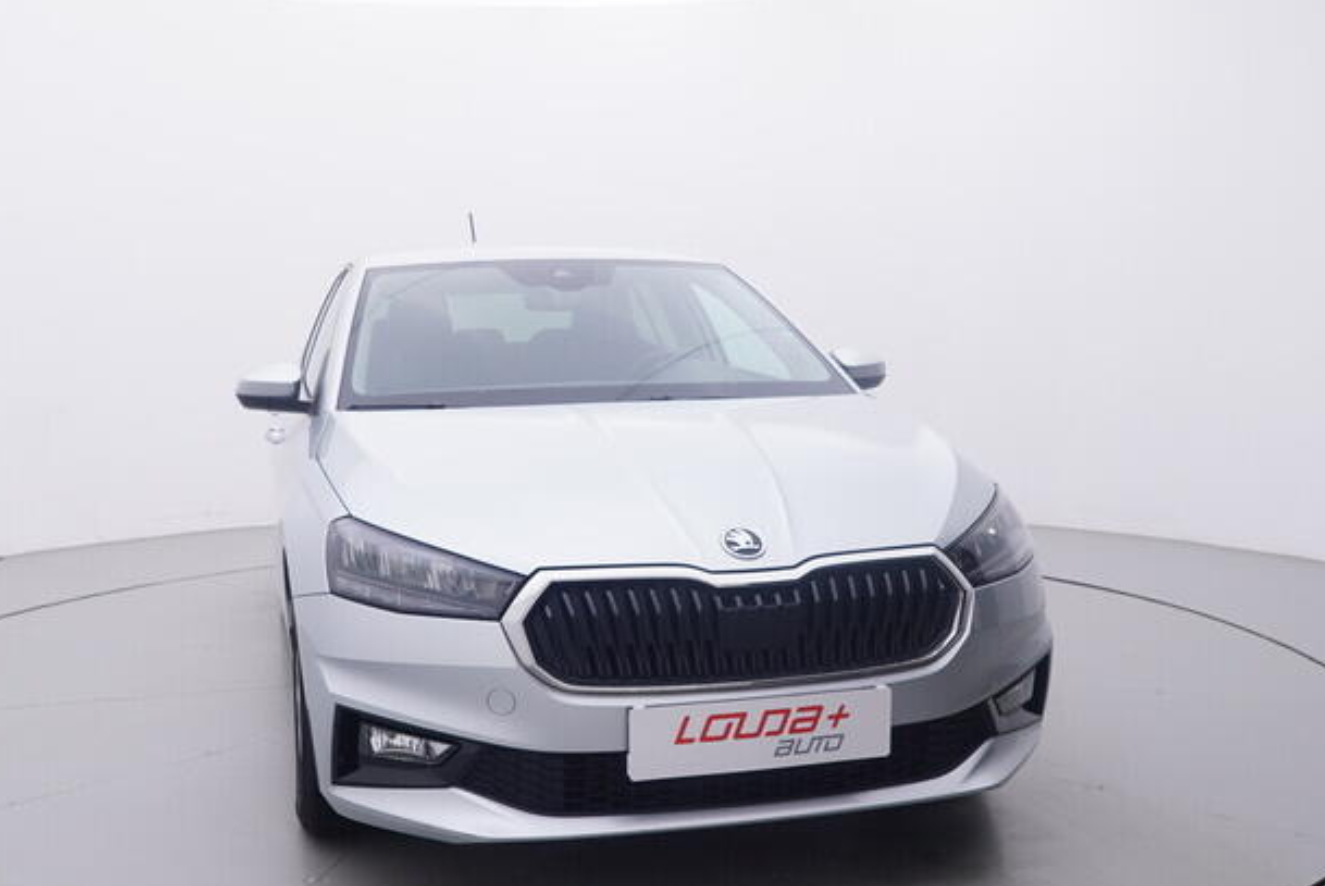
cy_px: 479
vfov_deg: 35.2
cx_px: 564
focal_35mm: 38
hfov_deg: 50.7
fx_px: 1394
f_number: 5
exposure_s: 1/80
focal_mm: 15
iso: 200
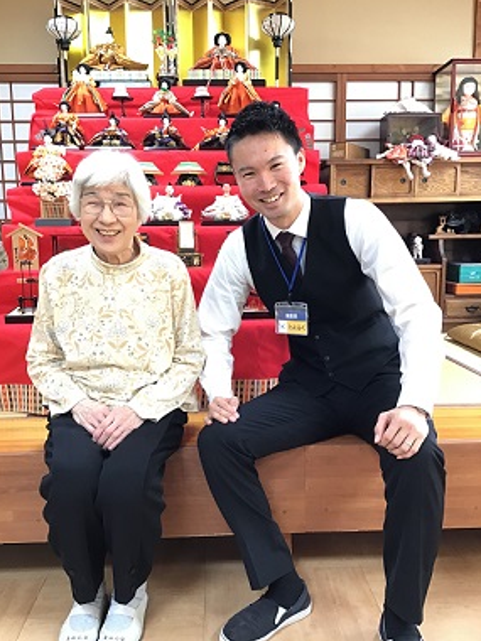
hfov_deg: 44.2
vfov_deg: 56.8
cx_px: 240
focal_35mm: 32
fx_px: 593
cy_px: 324
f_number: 2.4
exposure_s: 1/30
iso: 80
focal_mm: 3.3
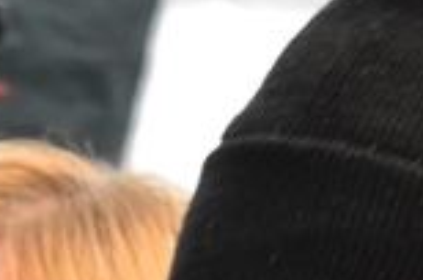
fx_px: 5628
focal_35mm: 480
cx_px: -41
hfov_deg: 4.3
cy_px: 836
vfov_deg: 2.8
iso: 2500
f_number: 5.3
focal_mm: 48
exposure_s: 1/80
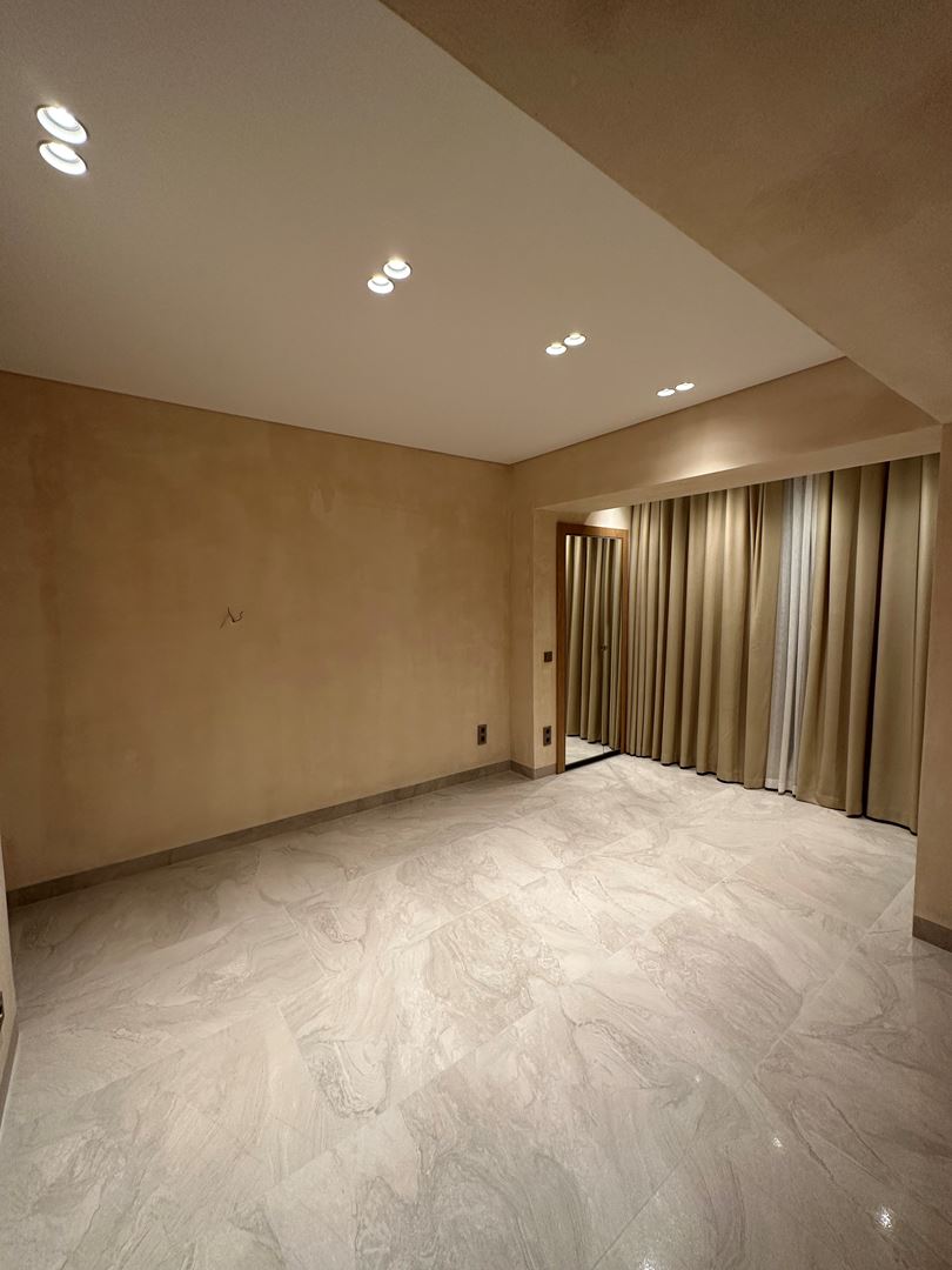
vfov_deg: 102.1
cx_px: 476
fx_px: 513
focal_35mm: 14
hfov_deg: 85.7
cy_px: 635
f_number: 2.2
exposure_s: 1/50
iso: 160
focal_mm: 2.22
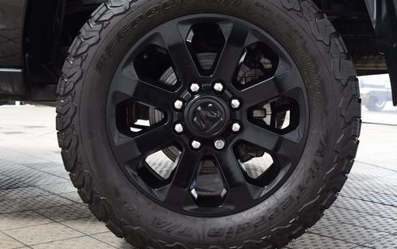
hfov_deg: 41.8
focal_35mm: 48
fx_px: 520
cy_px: 118
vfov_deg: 26.9
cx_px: 208
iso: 1600
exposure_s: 1/15
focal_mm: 24
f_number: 5.6
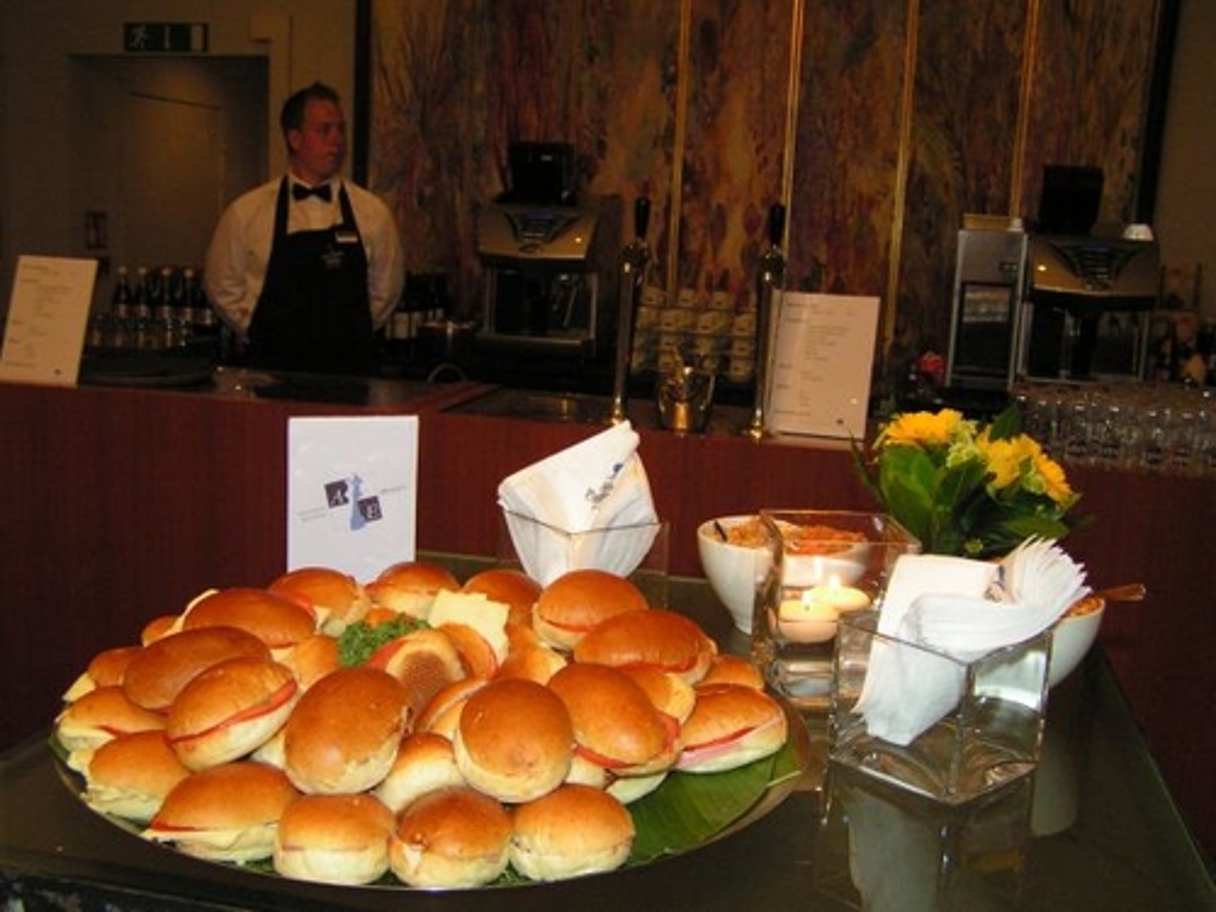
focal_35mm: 38
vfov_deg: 37.7
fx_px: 1335
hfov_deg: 49.0
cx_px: 608
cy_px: 456
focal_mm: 6.3
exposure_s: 1/40
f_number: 2.8
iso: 200
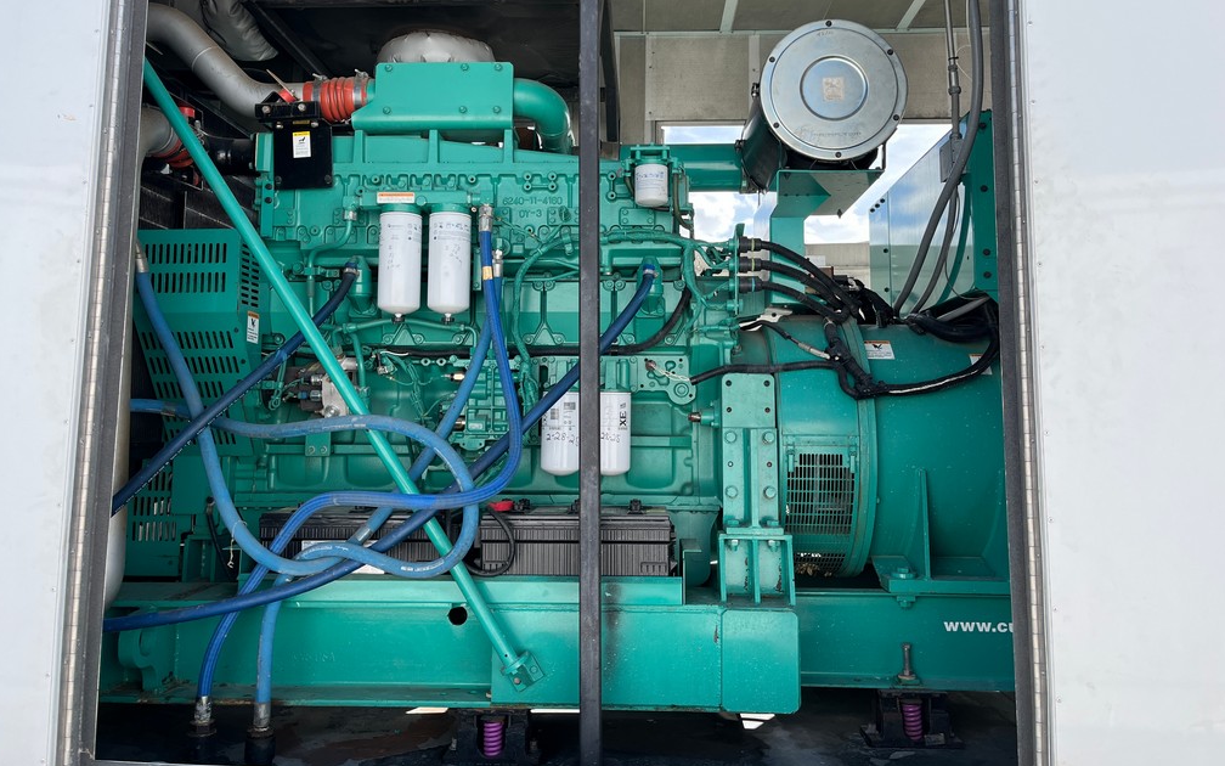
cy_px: 302
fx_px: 935
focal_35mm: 28
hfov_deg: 66.5
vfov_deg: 44.3
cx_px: 606
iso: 50
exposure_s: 1/1294
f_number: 1.6
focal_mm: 5.1
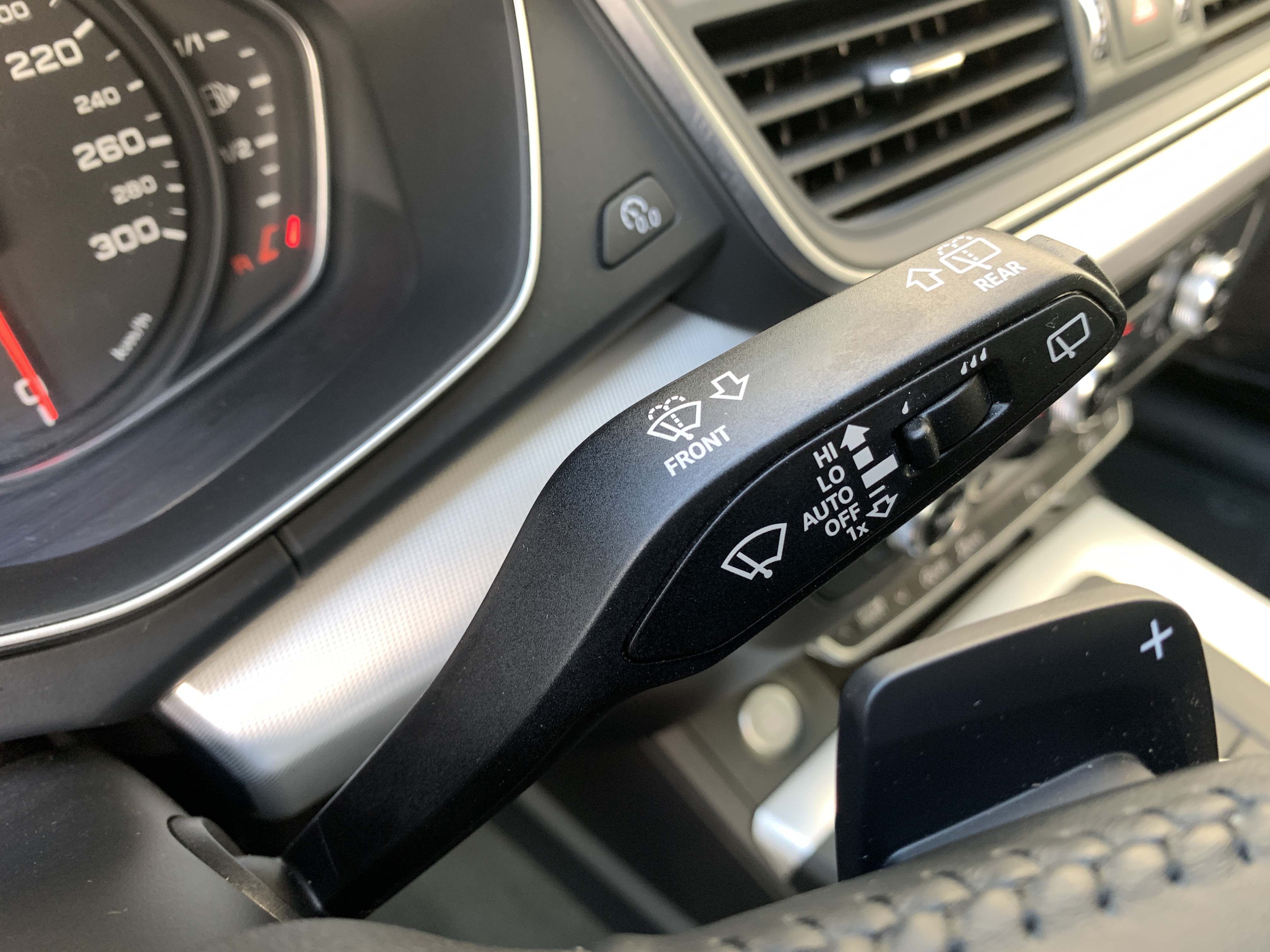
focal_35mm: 26
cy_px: 476
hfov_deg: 67.3
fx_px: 954
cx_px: 635
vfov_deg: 53.1
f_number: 1.8
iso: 100
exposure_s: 1/60
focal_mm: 4.25
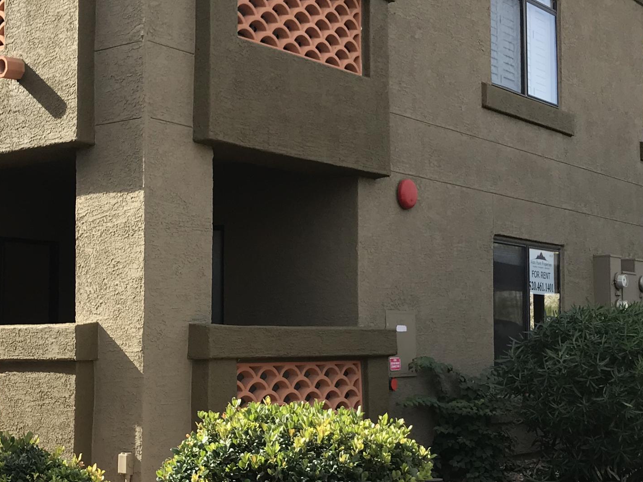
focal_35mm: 59
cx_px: 241
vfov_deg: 24.8
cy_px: 282
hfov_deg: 32.5
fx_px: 1096
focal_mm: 3.99
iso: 20
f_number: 1.8
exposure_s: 1/921
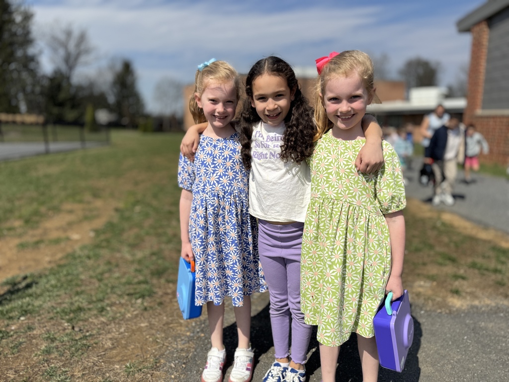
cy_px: 191
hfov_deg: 71.6
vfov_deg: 56.8
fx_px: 353
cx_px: 254
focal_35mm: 24
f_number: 1.78
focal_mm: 6.76
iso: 80
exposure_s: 1/7937
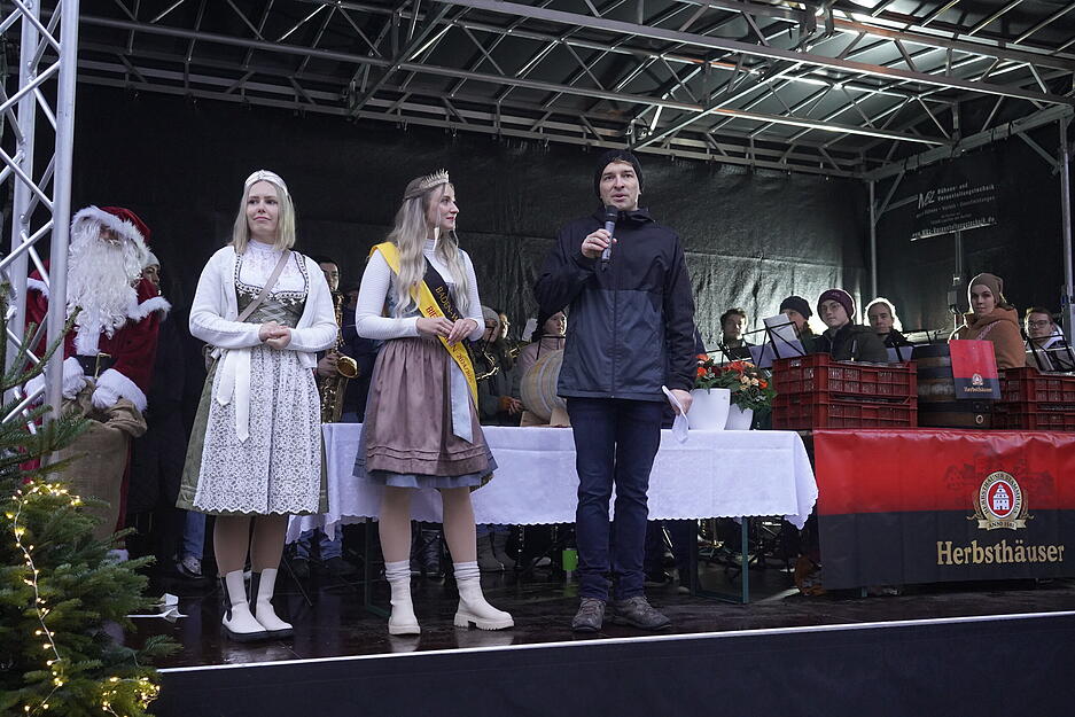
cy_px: 358
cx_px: 538
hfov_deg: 51.9
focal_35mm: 37
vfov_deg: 36.0
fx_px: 1105
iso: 6400
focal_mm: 37
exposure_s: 1/160
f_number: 4
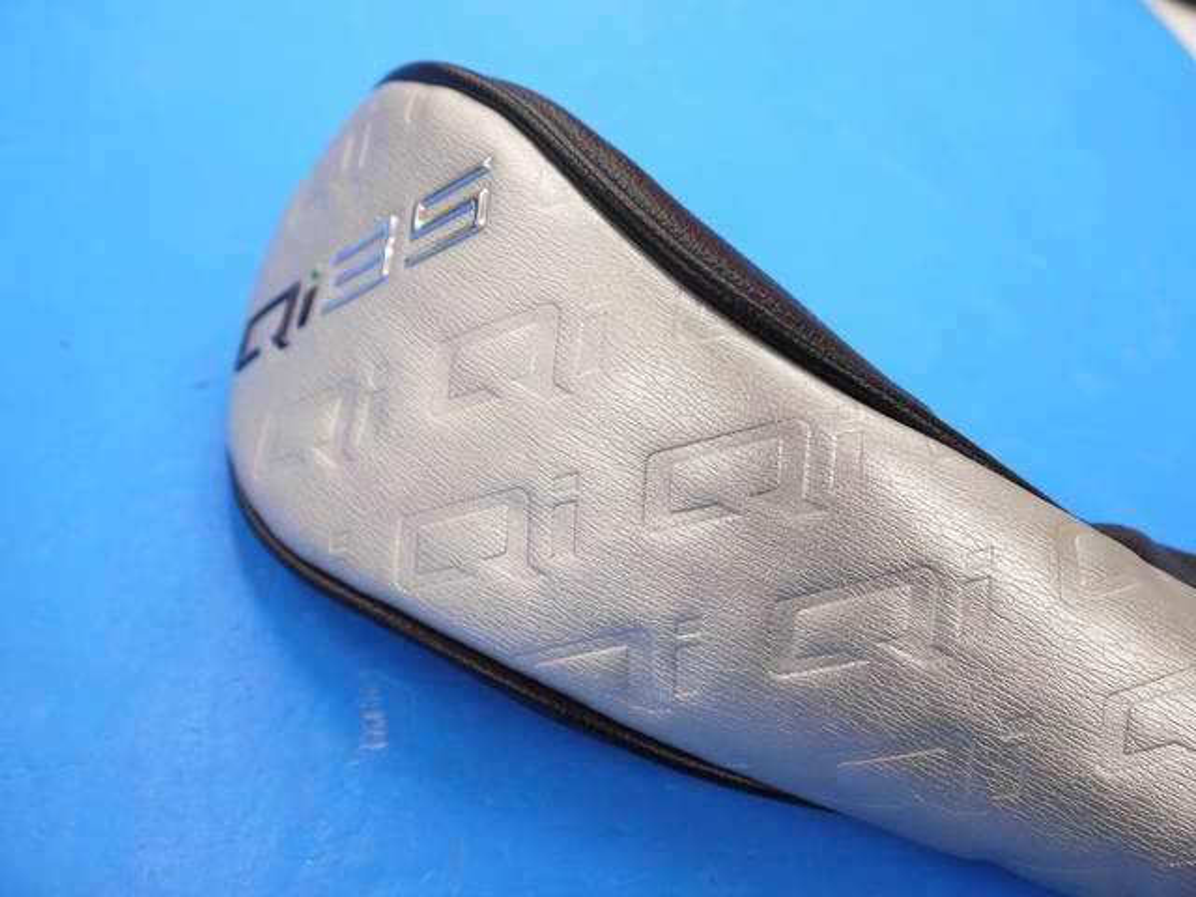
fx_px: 1589
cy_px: 448
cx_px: 598
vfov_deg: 31.5
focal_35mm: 46
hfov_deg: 41.2
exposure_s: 1/60
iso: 250
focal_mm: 23
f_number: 4.4
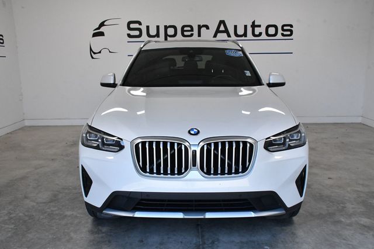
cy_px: 124
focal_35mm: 34
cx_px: 187
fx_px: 353
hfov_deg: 55.8
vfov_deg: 38.8
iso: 2500
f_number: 11
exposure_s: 1/500
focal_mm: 23
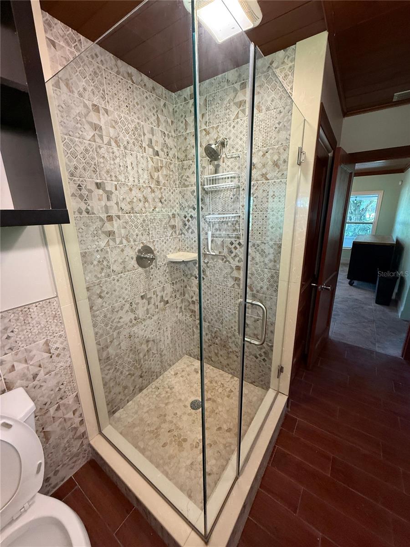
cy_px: 274
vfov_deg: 102.1
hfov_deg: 85.7
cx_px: 205
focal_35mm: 14
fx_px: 221
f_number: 2.2
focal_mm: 2.22
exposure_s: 1/60
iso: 320
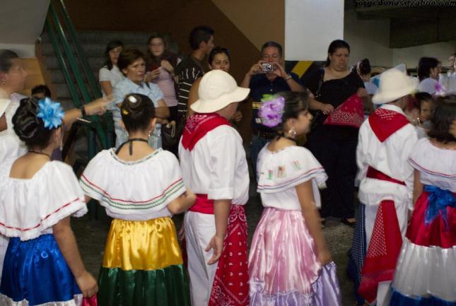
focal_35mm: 42
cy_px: 153
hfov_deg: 46.3
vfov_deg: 32.0
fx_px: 533
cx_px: 228
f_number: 5.6
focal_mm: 28
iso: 400
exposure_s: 1/6
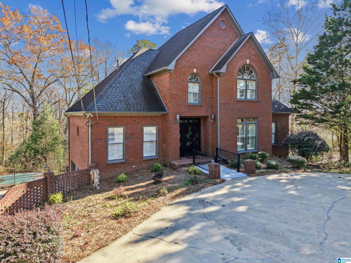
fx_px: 243
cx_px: 176
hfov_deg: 71.6
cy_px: 132
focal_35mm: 24
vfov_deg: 56.8
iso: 200
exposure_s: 1/1600
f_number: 1.8
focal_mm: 8.7
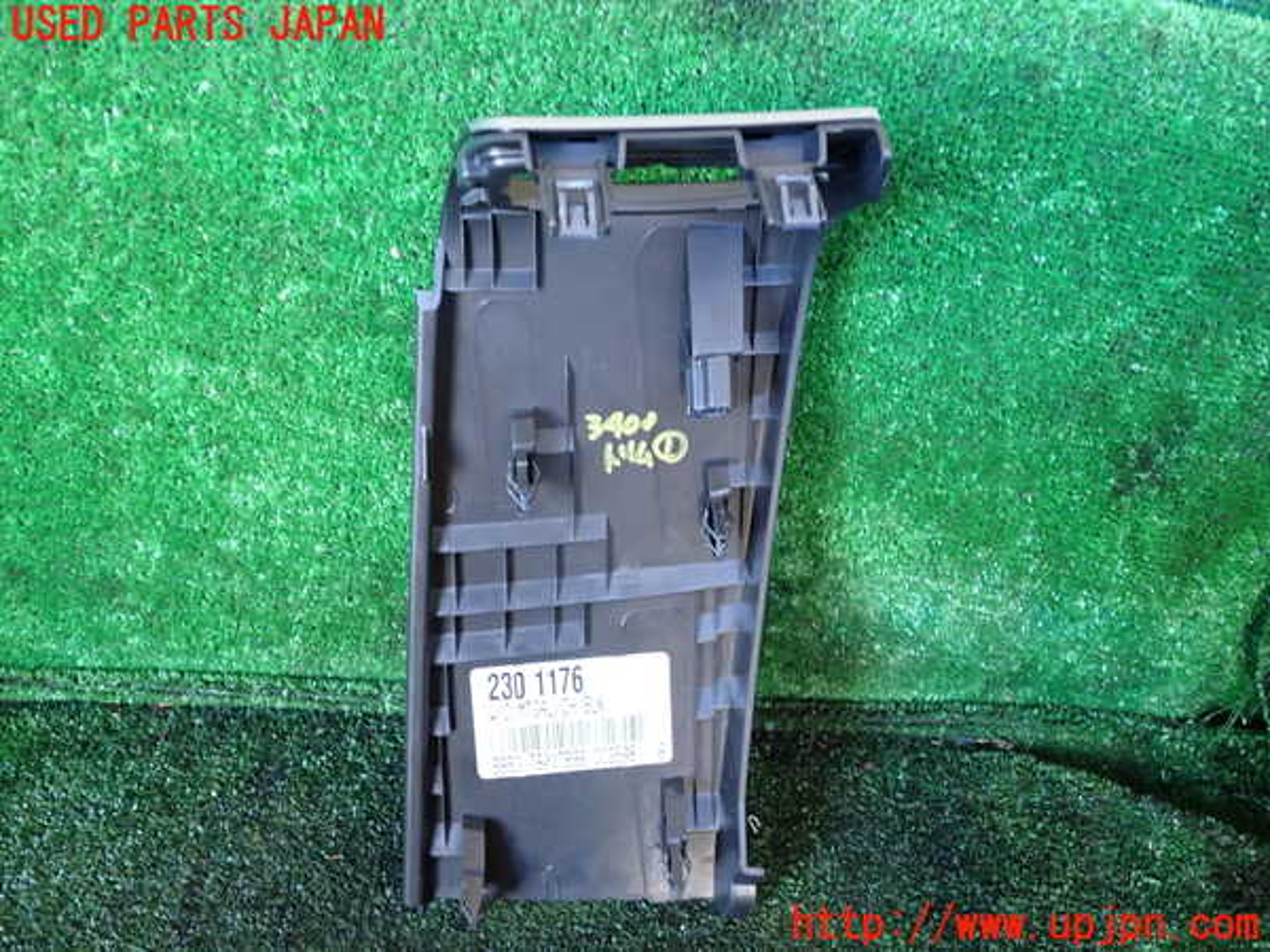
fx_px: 1101
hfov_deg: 60.0
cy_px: 476
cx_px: 635
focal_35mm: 30
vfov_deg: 46.8
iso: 400
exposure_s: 1/30
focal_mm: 5.4
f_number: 2.3
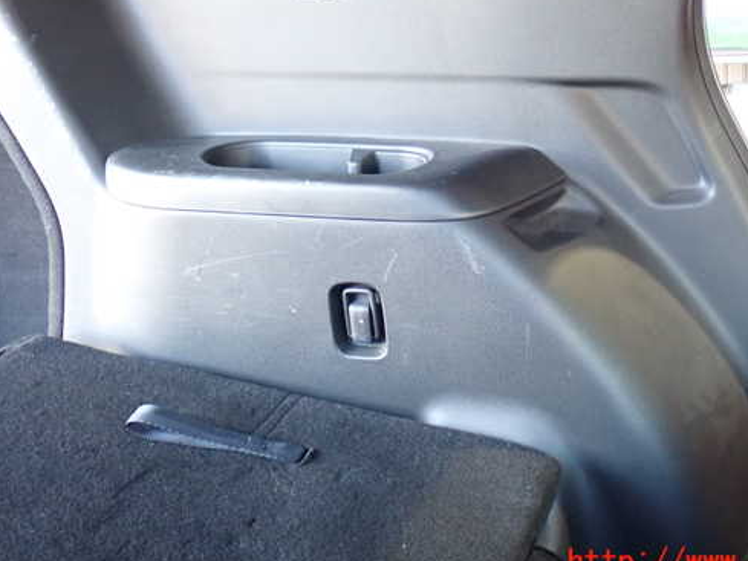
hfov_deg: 35.4
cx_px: 454
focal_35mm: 54
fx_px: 1167
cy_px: 238
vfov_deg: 27.0
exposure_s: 1/25
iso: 800
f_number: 2.9
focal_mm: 7.84
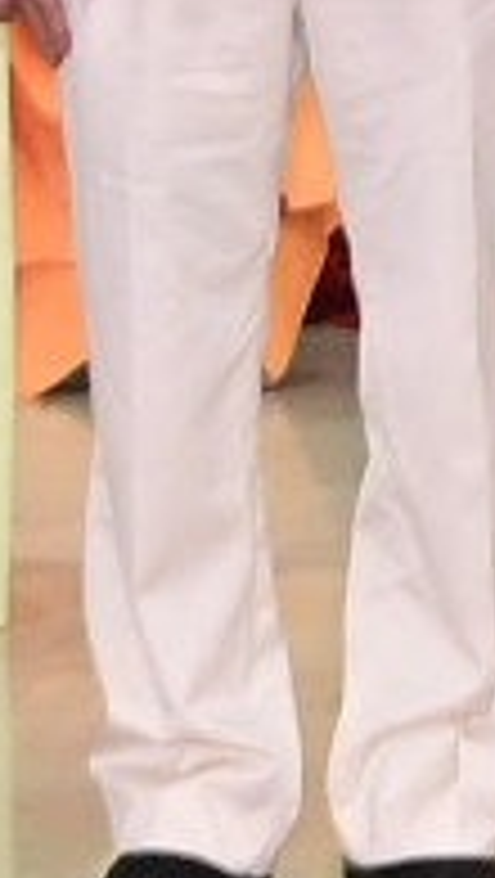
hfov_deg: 3.5
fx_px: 7637
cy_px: -693
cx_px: 2236
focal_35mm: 328
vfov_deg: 6.4
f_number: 3.8
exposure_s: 1/200
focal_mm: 21
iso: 1000
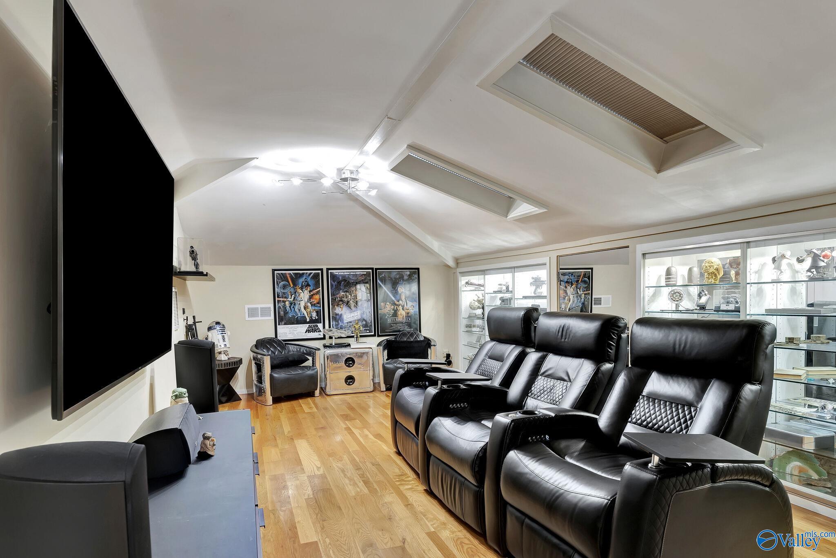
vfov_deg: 61.9
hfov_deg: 84.0
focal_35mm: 20
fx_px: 464
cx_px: 418
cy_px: 279
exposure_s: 1/8
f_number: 6.3
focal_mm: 20
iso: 400
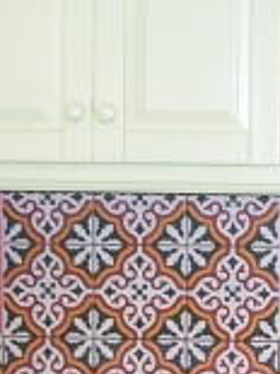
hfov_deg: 9.3
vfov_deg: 12.5
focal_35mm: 157
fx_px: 1696
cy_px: 287
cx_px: 345
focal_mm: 6.3
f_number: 2.8
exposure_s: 1/60
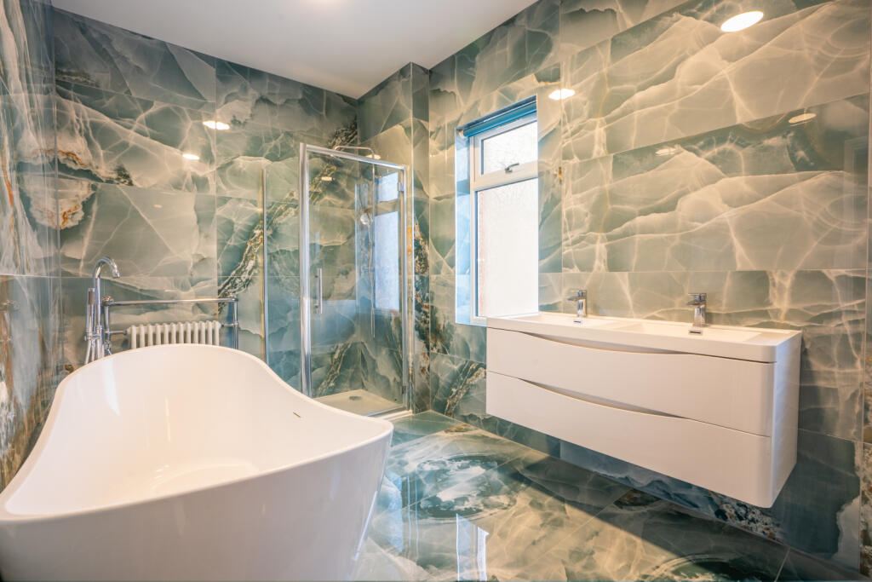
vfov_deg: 73.8
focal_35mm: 16
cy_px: 291
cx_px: 436
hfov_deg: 96.7
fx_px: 388
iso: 400
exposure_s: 1/15
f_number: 11
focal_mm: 16
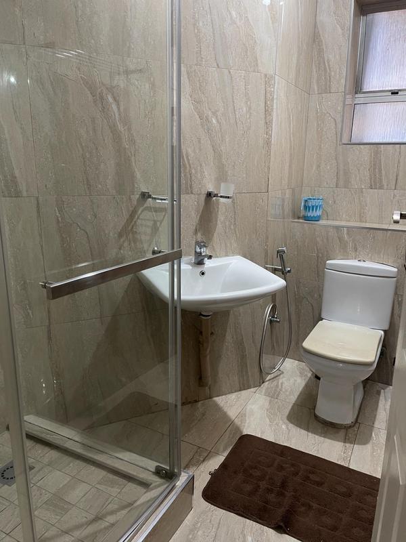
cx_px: 203
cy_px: 271
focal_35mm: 25
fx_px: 391
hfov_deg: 54.9
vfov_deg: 69.4
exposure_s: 1/50
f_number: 1.6
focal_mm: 5.1
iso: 250
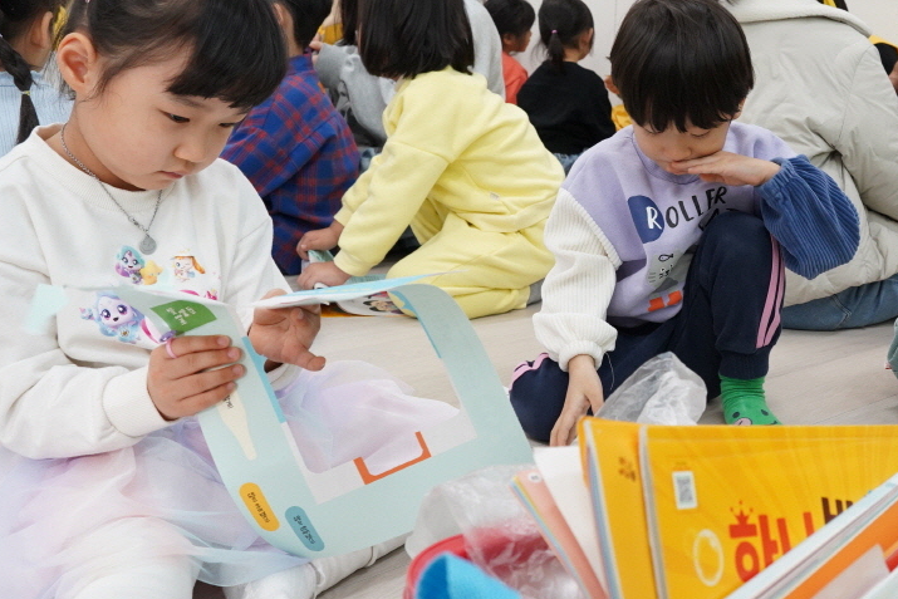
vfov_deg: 28.6
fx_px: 1173
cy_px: 255
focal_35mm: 47
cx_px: 664
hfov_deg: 40.8
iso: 2500
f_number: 7.1
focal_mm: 28
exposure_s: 1/80
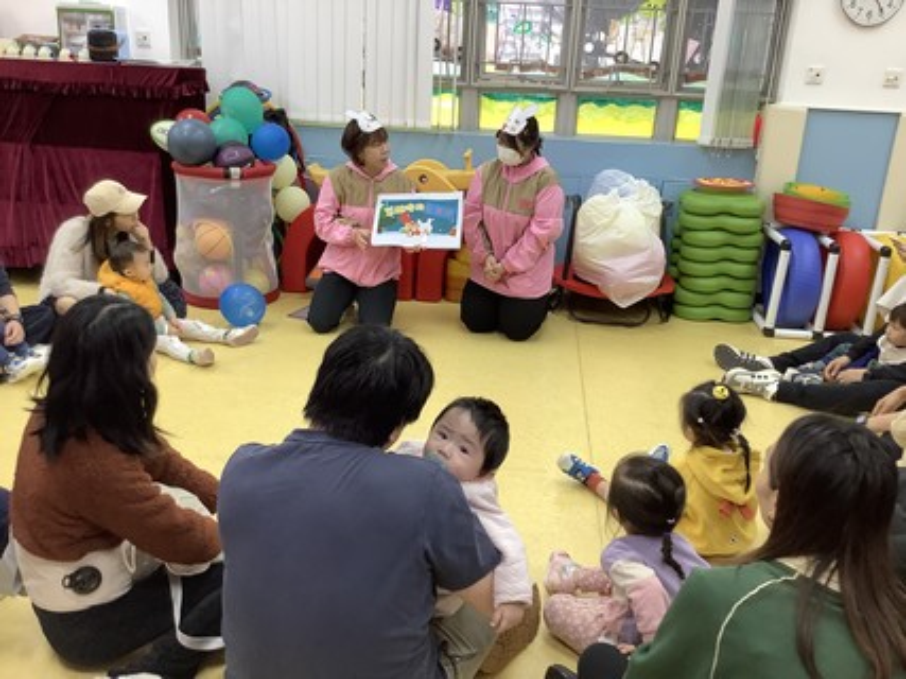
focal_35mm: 31
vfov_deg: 45.4
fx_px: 811
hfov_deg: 58.4
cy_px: 340
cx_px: 453
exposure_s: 1/100
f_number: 2.4
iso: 80
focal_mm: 3.3
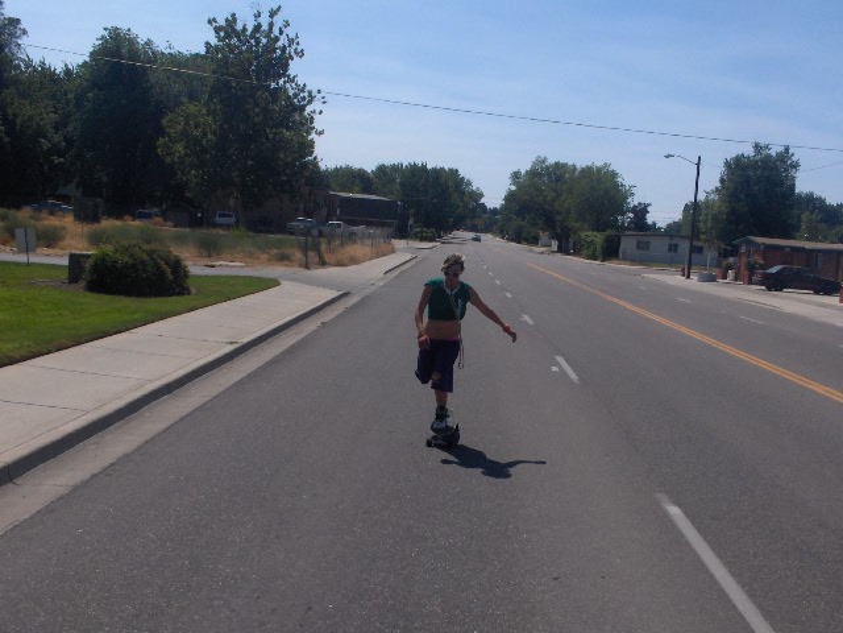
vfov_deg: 38.7
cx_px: 422
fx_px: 901
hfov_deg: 50.1
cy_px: 316
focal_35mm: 37
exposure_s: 1/1042
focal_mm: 6.11
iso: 100
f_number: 6.5
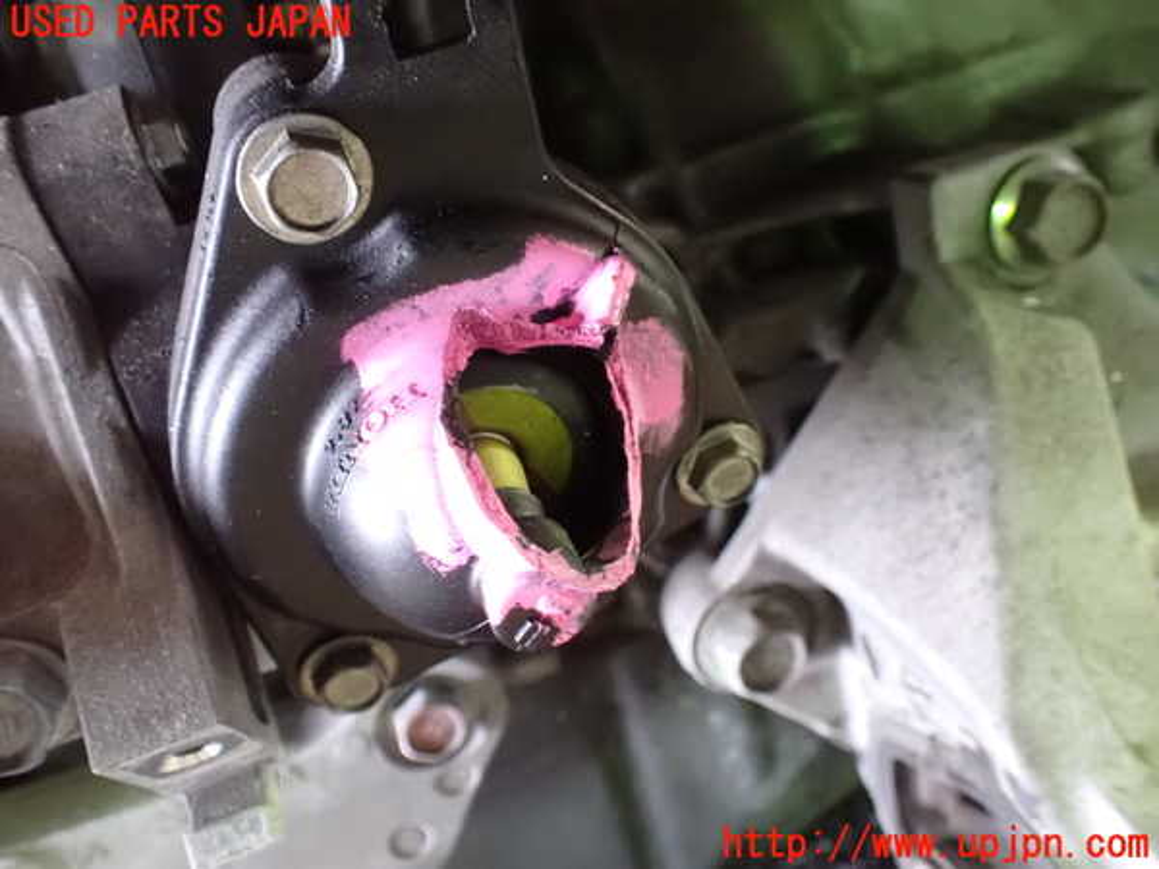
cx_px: 580
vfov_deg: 46.8
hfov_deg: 60.0
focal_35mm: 30
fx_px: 1004
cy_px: 434
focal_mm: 5.4
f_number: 2.3
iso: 1600
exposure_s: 1/25
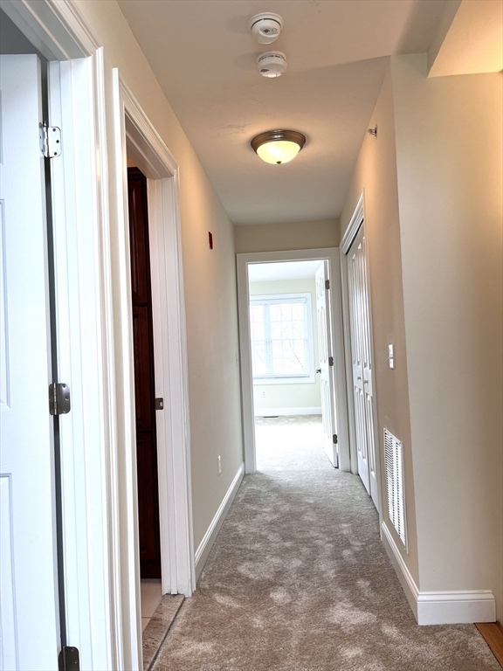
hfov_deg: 53.1
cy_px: 336
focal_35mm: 26
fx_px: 504
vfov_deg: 67.3
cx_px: 252
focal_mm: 5.1
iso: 50
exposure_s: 1/139
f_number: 1.6
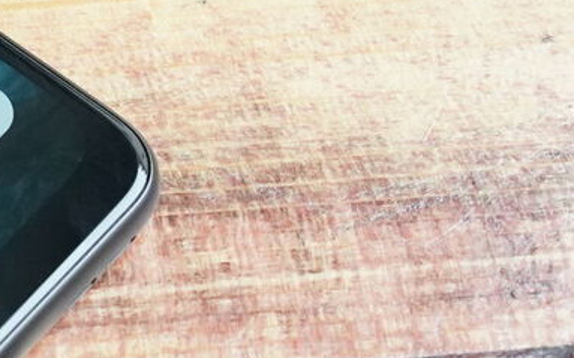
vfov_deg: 4.6
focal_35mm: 281
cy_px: -114
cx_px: -644
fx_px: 4394
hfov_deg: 7.2
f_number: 7.1
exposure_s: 1/160
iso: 5000
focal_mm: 55
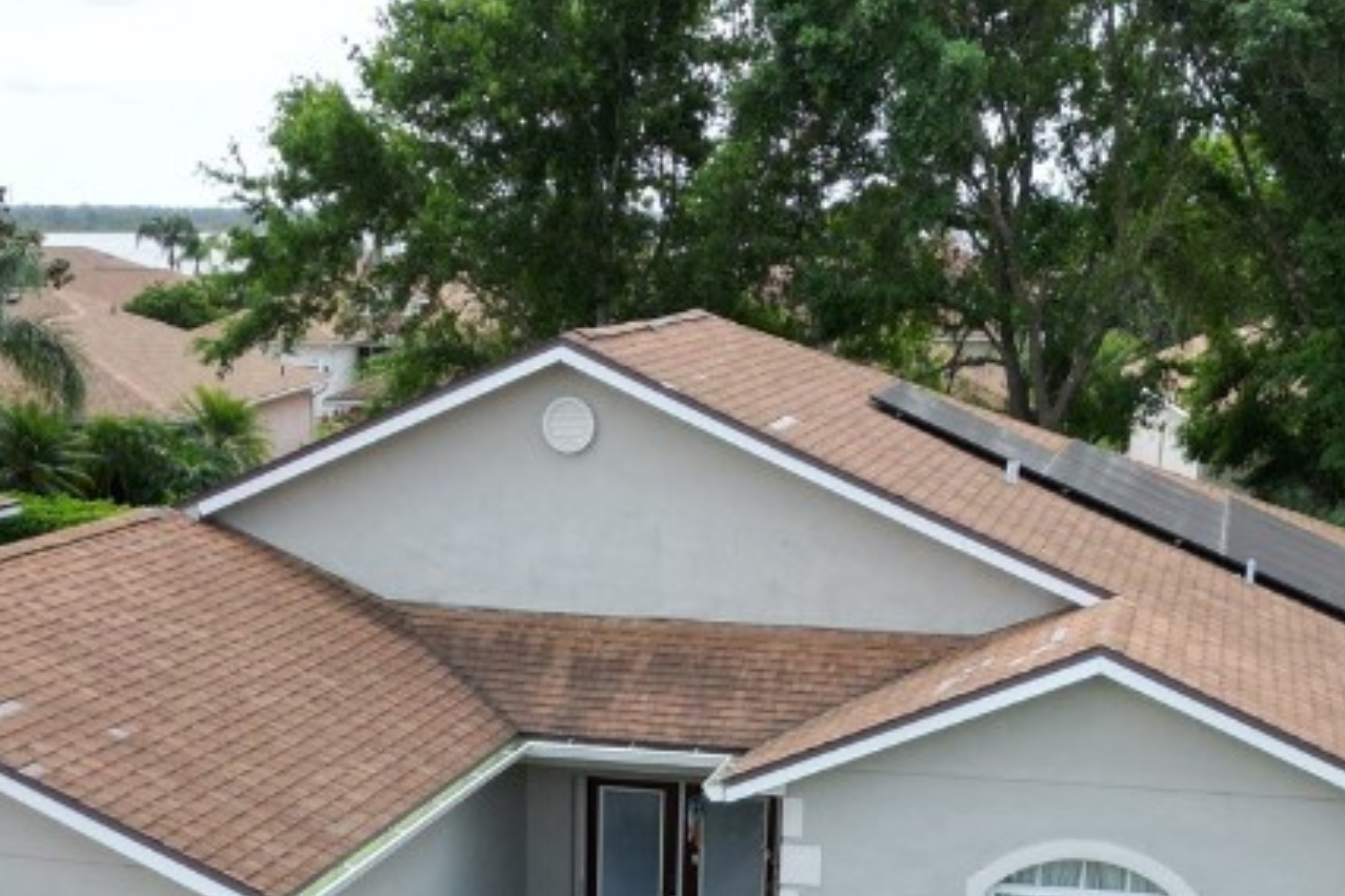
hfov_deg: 33.3
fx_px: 2241
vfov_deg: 21.3
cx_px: 549
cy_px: 1013
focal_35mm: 60
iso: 120
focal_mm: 6.72
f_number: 1.7
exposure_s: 1/2000
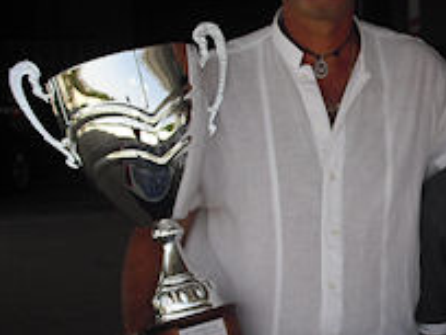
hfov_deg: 18.5
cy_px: 230
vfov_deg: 14.2
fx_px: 1340
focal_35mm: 104
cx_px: 413
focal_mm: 6.3
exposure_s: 1/100
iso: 64
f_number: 7.8
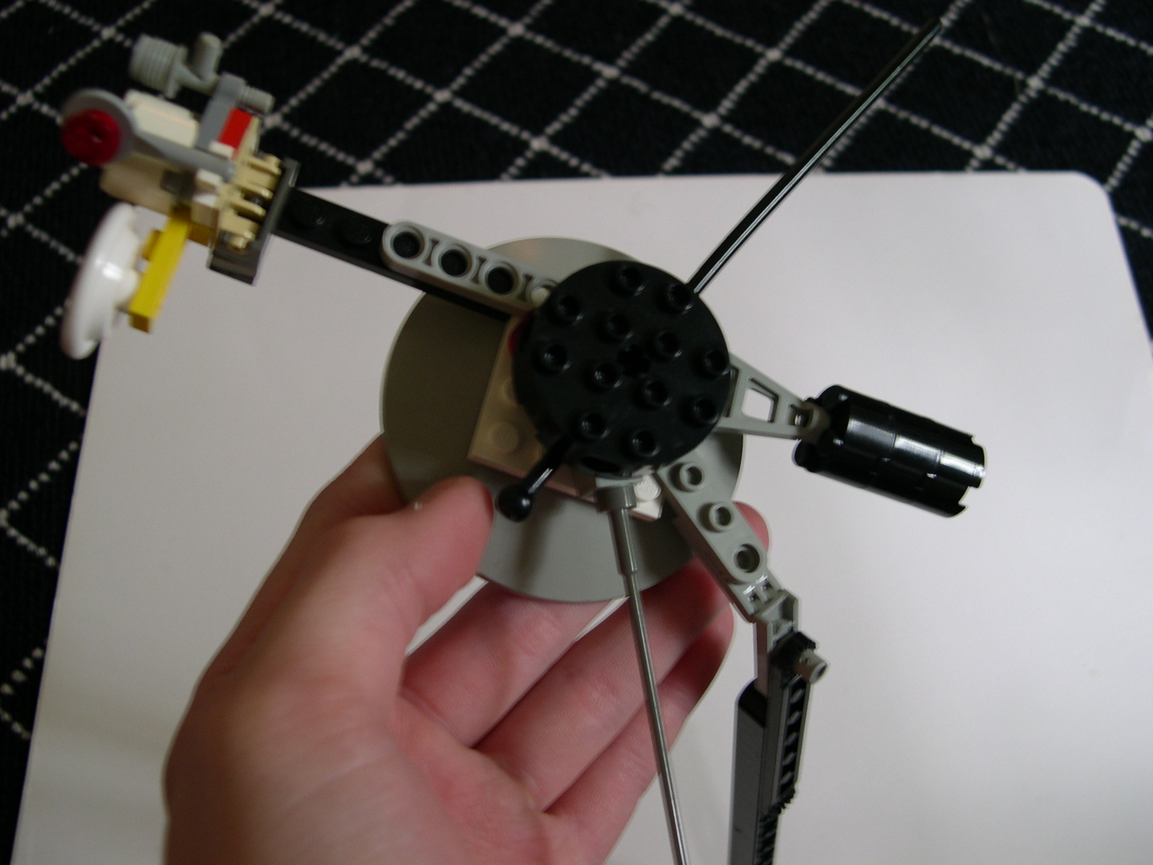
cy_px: 432
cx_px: 576
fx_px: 1266
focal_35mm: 38
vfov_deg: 37.7
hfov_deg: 49.0
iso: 100
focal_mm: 8
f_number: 2.8
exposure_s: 1/6.4
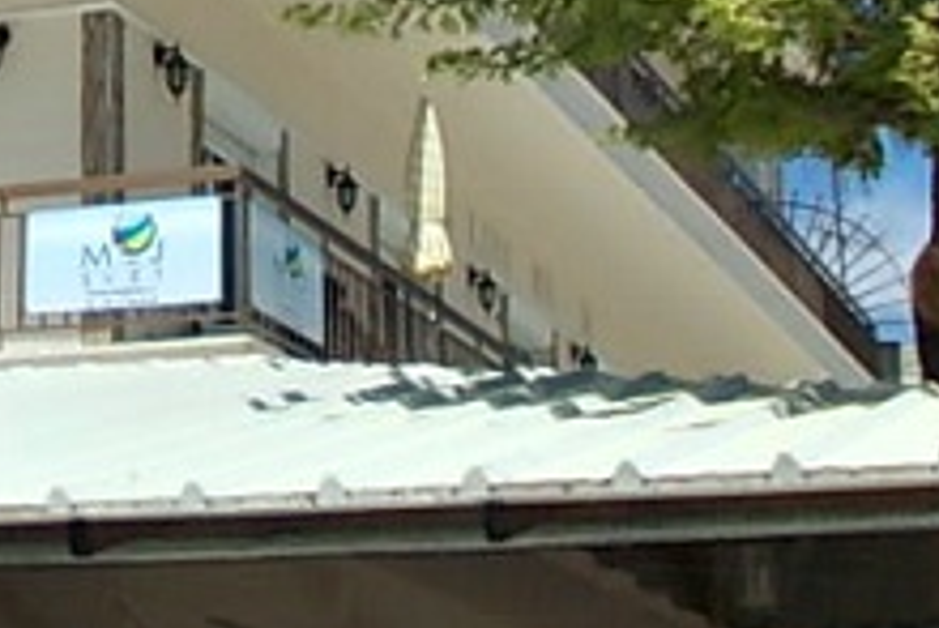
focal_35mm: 106
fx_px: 2767
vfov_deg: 12.5
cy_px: -239
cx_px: -137
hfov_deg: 18.4
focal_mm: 4
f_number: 5.4
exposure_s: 1/640
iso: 80
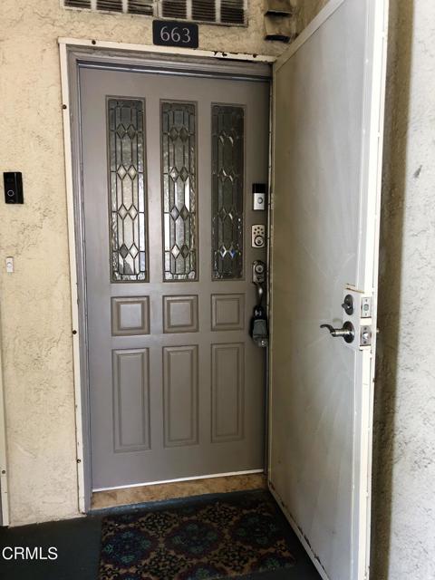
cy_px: 290
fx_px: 469
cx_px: 218
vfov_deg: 63.4
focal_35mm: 28
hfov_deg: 49.7
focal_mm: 3.99
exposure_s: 1/11
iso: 100
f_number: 1.8
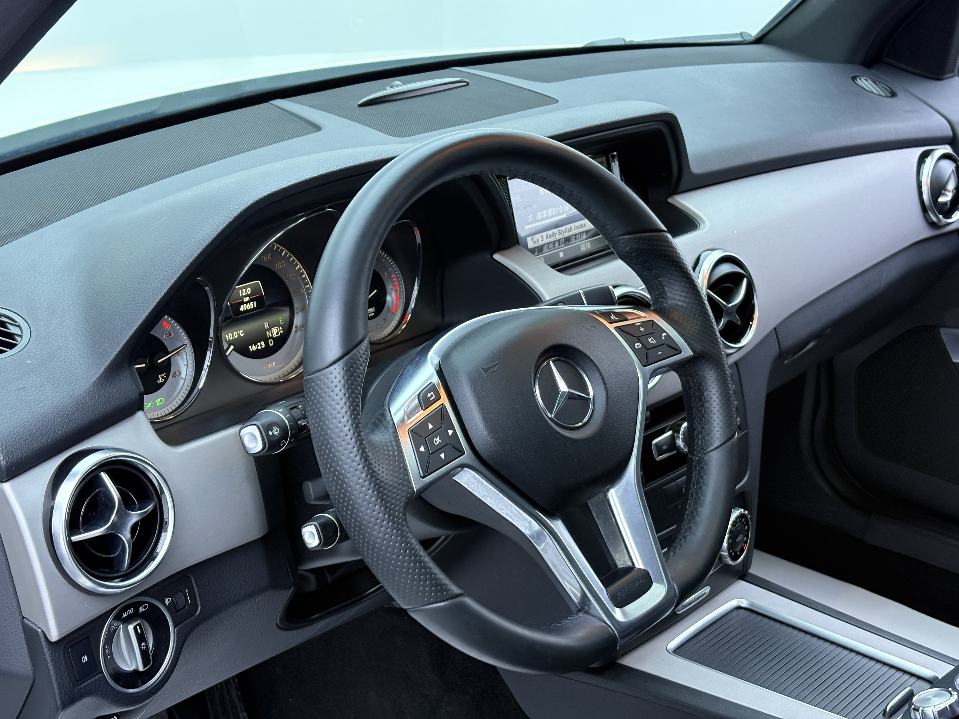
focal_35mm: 52
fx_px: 1441
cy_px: 360
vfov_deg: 28.0
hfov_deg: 36.8
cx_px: 480
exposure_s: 1/33
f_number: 1.6
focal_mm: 5.96
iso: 125
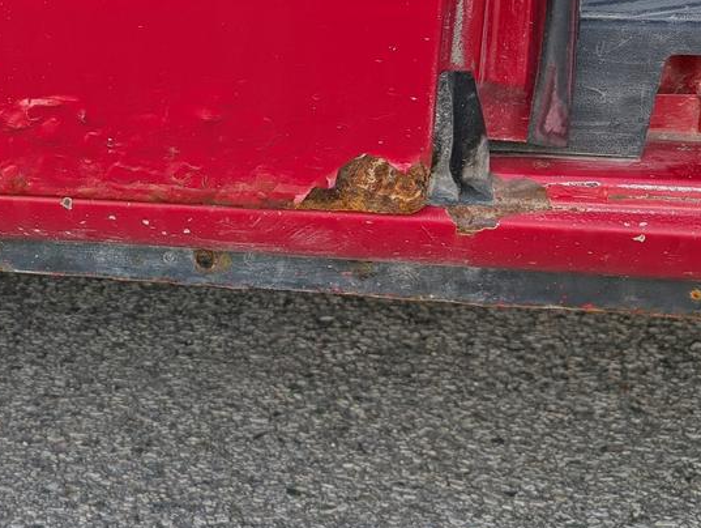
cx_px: 83
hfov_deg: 32.2
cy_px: 105
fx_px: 1156
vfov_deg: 25.3
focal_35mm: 57
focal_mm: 6.9
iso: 34
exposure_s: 1/200
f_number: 1.68
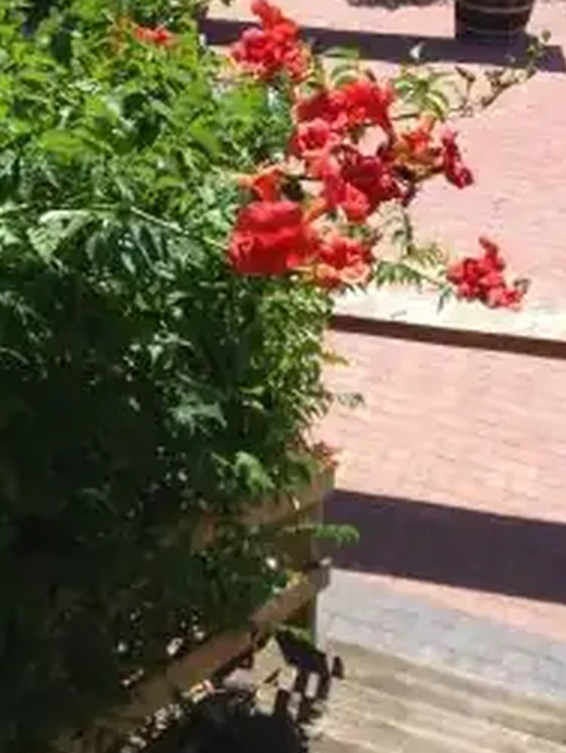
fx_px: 1372
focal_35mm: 63
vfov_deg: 30.6
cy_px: 297
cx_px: 203
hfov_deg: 23.2
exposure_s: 1/834
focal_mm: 4.12
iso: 50
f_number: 2.4
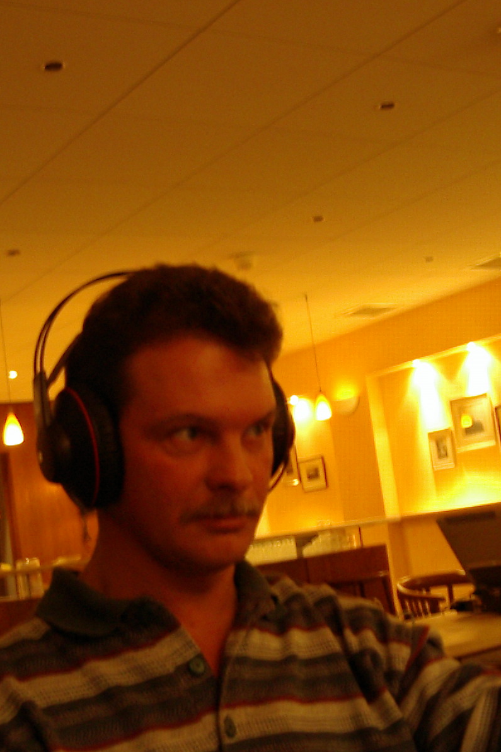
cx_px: 231
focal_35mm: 53
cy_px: 377
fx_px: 1107
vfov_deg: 37.5
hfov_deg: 25.5
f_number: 2.6
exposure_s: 1/2.5
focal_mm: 5.8
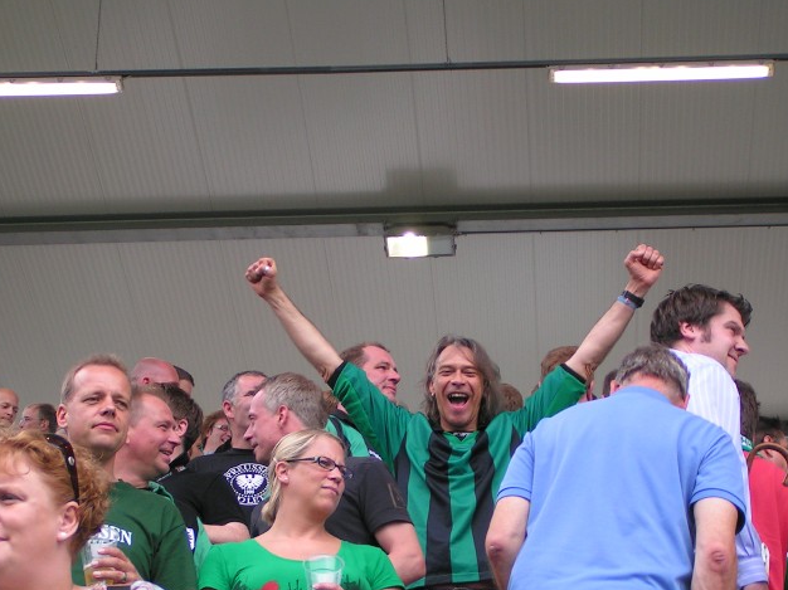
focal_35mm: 101
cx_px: 356
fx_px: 2298
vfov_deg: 14.6
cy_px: 366
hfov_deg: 19.5
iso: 50
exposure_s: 1/200
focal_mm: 12.1
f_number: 3.2
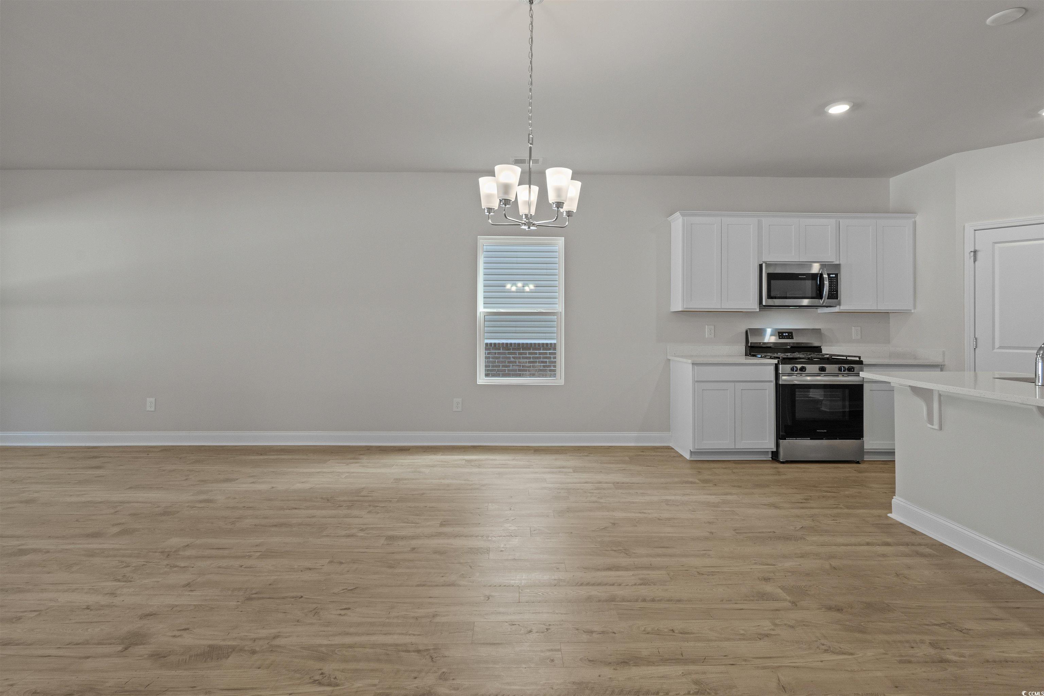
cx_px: 522
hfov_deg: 96.7
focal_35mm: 16
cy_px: 348
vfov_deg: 73.7
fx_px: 464
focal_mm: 16
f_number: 8
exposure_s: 1/15
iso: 800
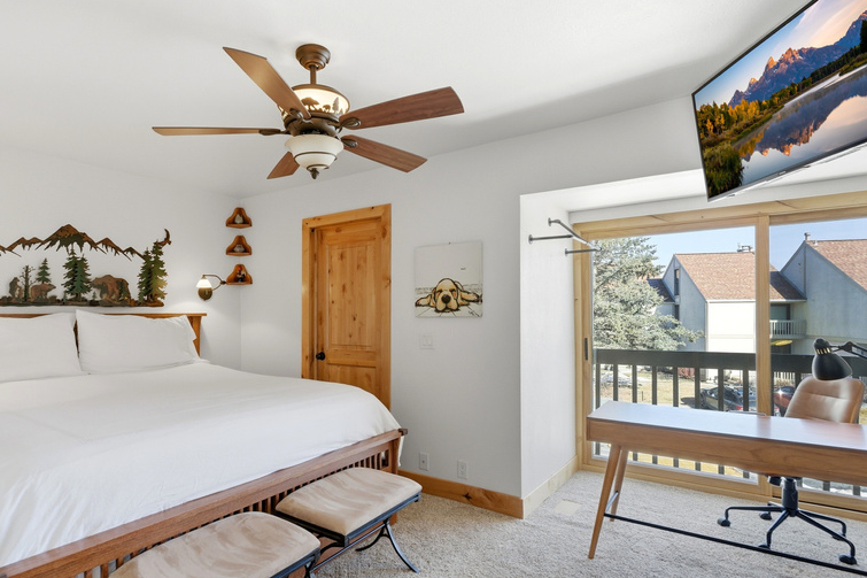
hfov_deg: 86.3
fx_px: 457
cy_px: 306
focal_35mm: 19
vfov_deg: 64.5
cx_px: 366
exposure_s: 1/640
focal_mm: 14
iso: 500
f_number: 8
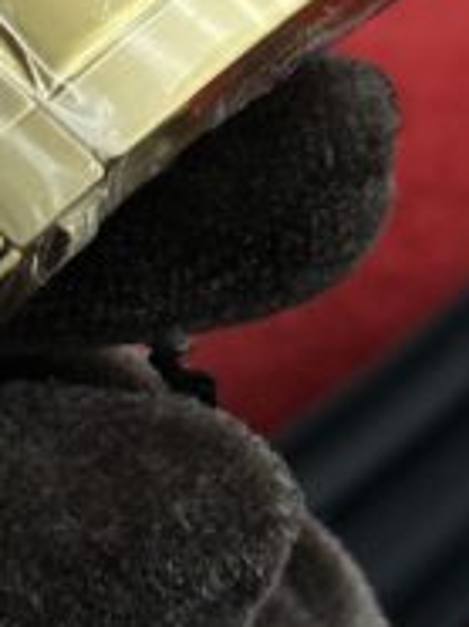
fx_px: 3748
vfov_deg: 9.5
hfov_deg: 7.1
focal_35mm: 207
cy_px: 74
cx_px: 67
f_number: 1.78
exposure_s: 1/745
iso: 64
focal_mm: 6.86
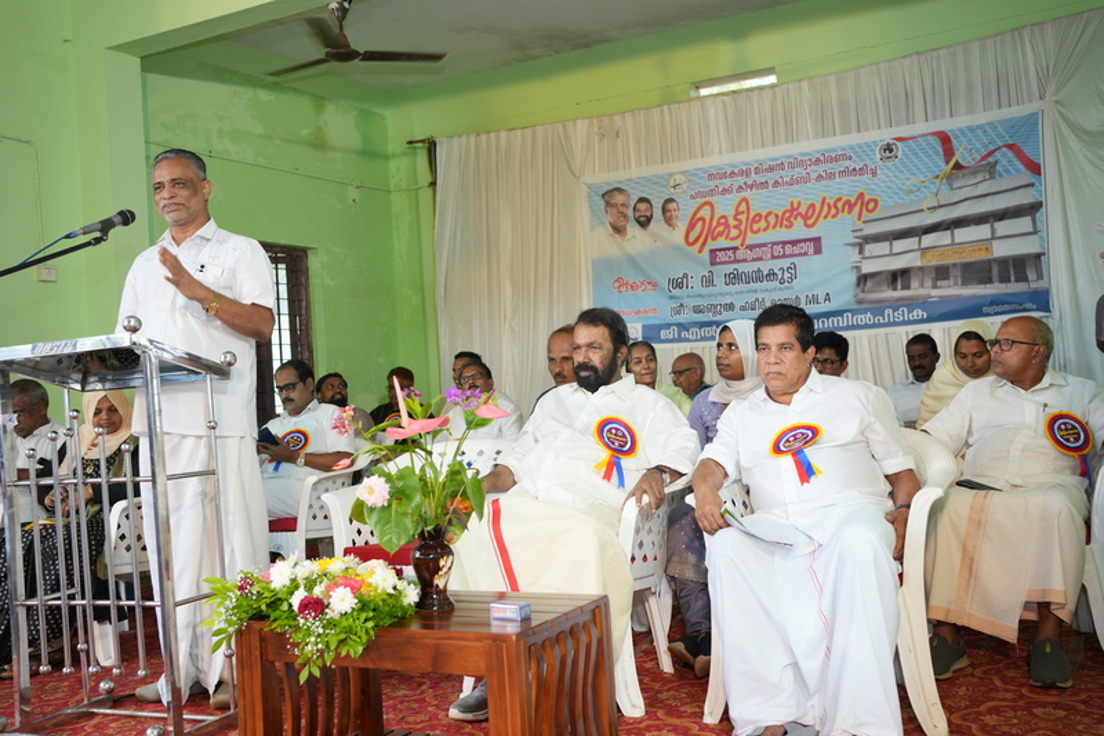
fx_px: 1073
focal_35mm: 35
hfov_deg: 54.4
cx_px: 552
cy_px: 368
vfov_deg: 37.8
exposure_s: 1/125
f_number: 4
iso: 800
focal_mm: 35
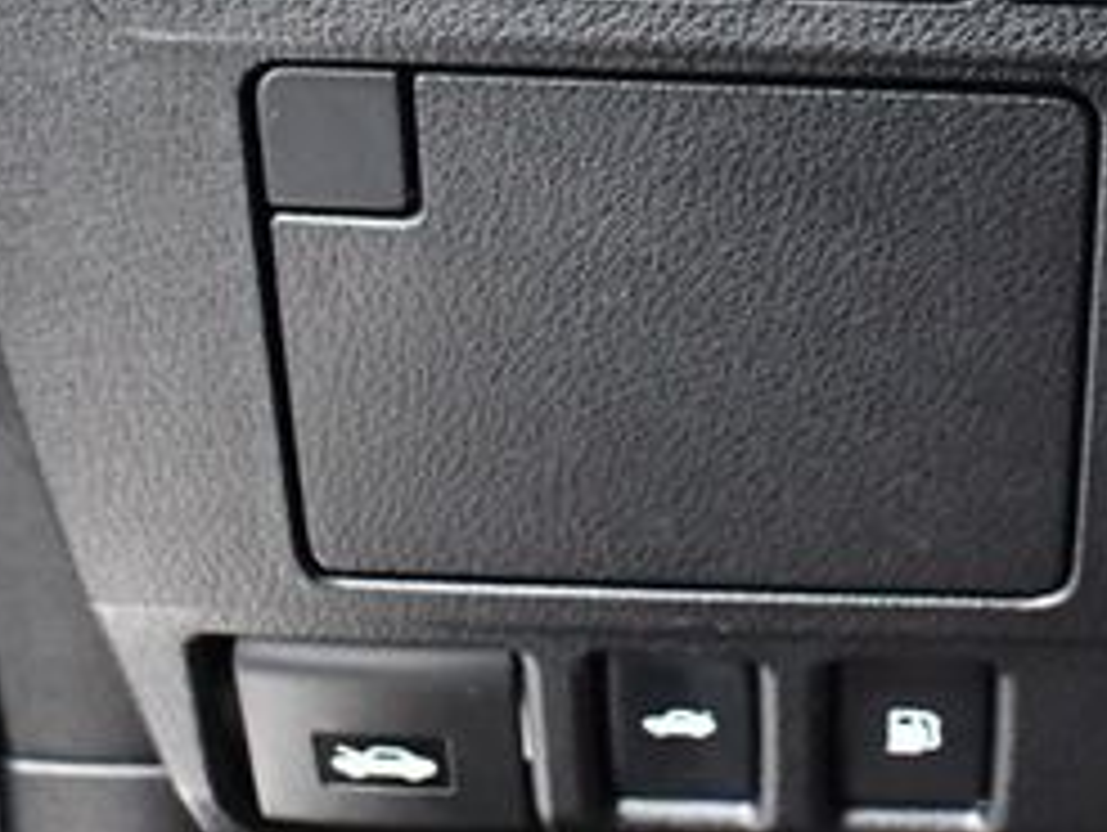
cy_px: 0
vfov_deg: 16.1
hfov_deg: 21.6
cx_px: 792
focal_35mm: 90
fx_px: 2881
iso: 6400
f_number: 3.5
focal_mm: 18
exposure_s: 1/60
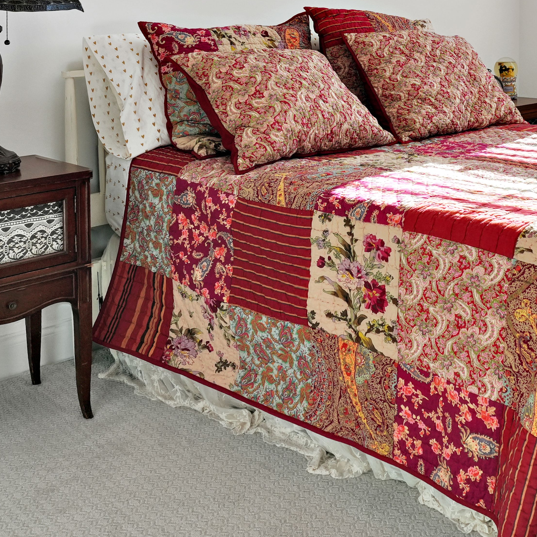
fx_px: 755
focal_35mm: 43
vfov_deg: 38.1
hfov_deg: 37.1
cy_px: 127
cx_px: 463
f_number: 8
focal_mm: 16
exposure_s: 1/60
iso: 320
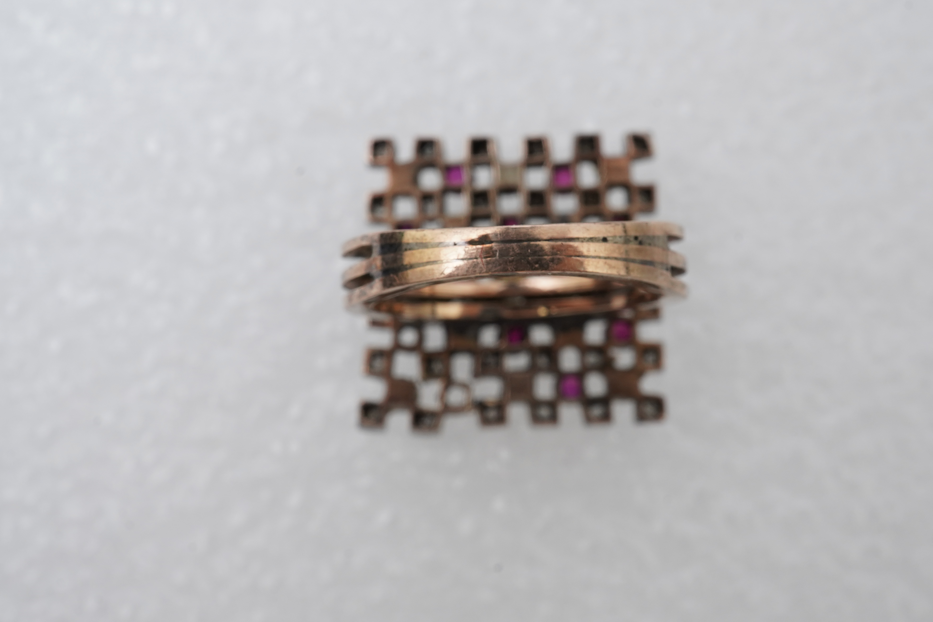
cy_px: 294
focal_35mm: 50
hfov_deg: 39.6
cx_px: 480
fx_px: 1296
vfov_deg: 27.0
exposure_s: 1/125
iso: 640
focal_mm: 30
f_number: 22
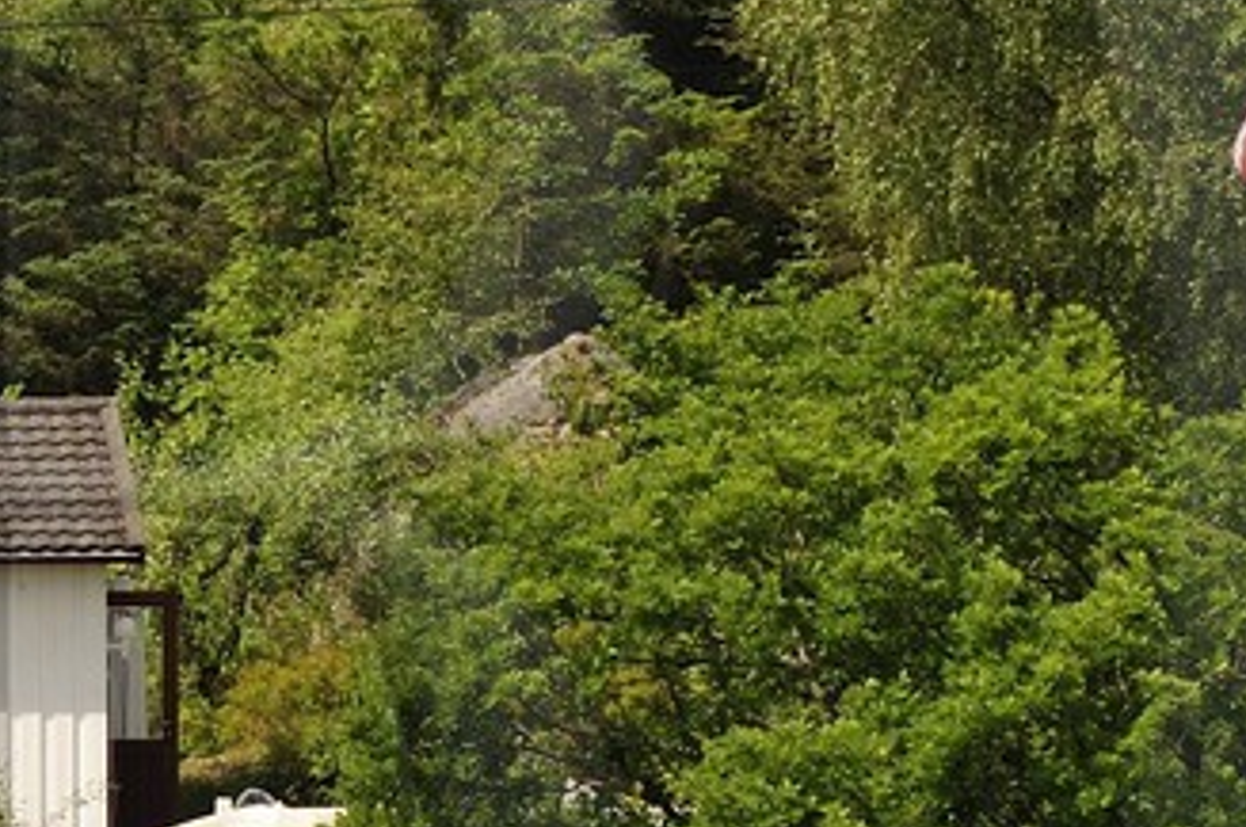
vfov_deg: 1.7
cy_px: 514
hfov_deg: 2.6
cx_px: -248
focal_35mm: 784
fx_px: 27095
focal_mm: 160
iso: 400
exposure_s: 1/640
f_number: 9
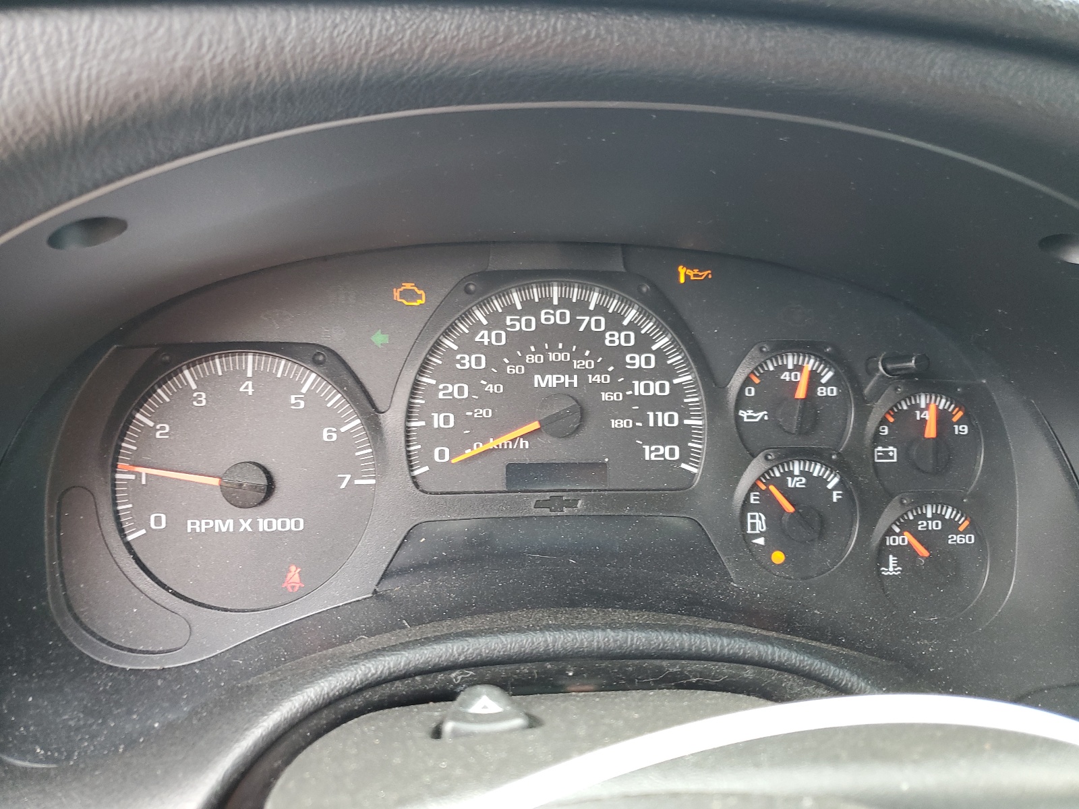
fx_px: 810
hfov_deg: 67.3
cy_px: 404
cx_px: 540
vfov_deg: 53.1
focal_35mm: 26
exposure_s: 1/60.2
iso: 81
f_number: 1.5
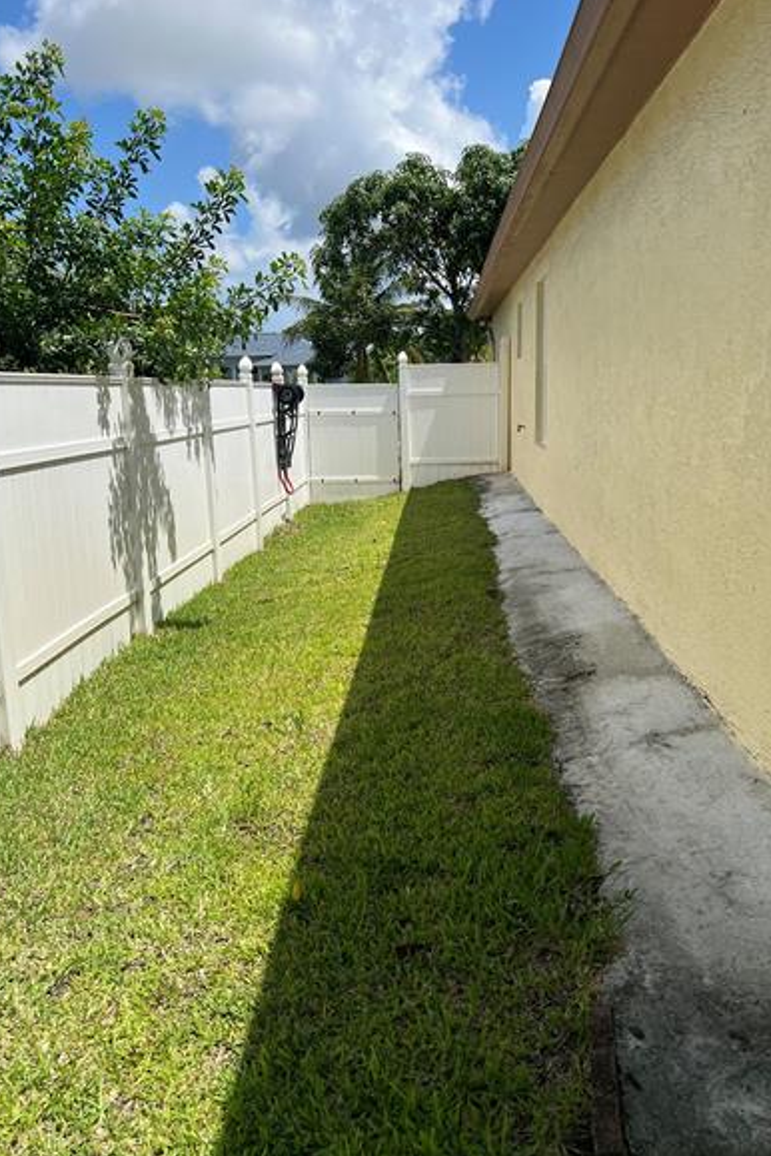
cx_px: 391
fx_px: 899
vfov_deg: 65.5
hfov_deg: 46.4
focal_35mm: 28
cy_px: 561
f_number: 1.5
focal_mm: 5.7
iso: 50
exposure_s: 1/4630
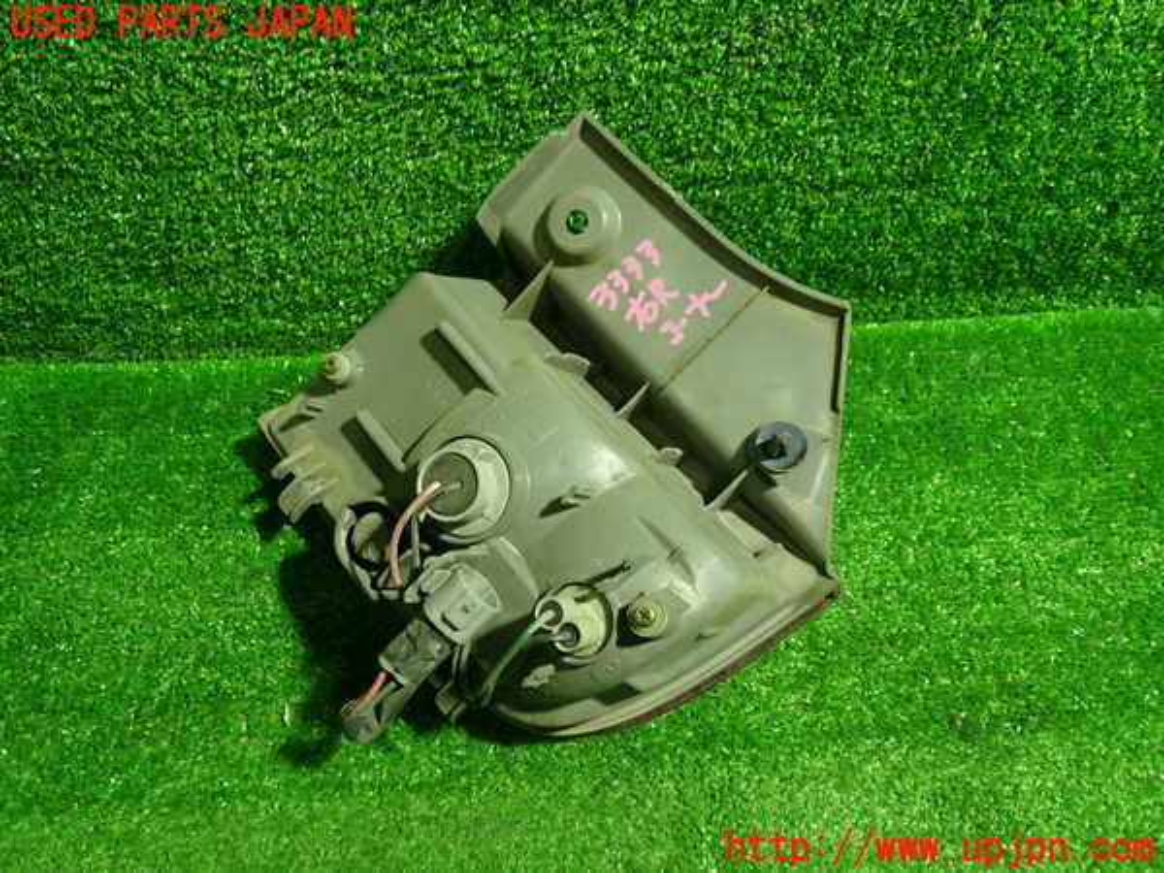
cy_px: 436
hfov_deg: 60.0
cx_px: 582
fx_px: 1009
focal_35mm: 30
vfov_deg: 46.8
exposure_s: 1/30
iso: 320
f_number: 2.3
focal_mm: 5.4
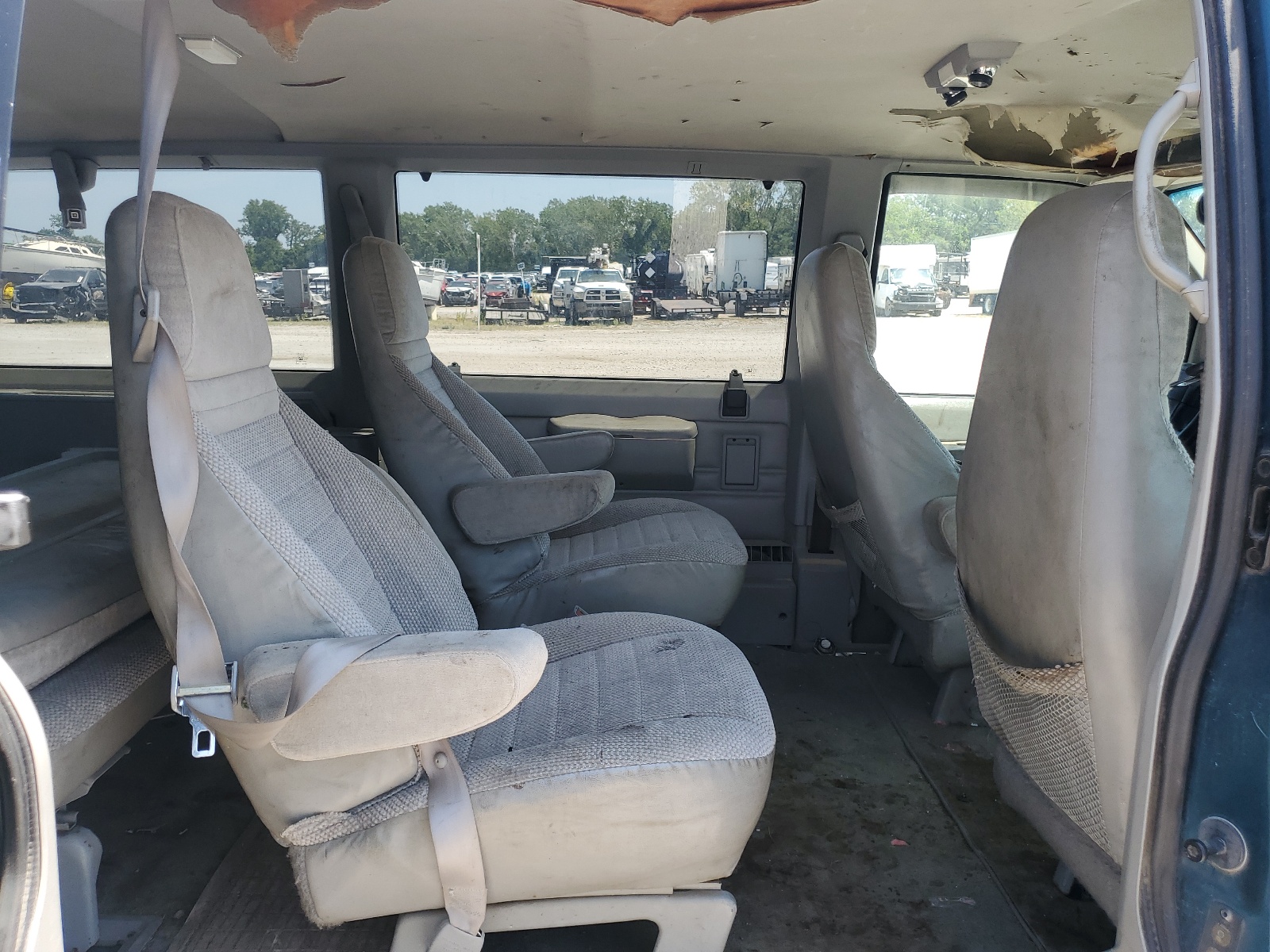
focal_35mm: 26
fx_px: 954
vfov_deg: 53.1
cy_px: 476
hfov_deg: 67.3
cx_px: 635
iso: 50
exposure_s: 1/556
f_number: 1.5
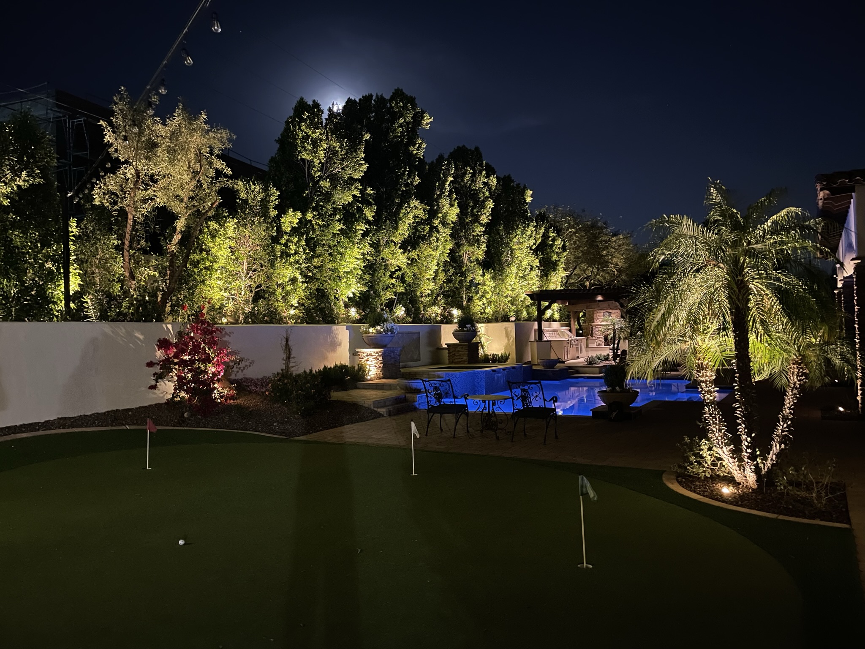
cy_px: 324
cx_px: 432
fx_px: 650
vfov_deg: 53.1
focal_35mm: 26
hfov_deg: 67.3
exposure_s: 1/9
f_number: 1.6
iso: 500
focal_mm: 4.2
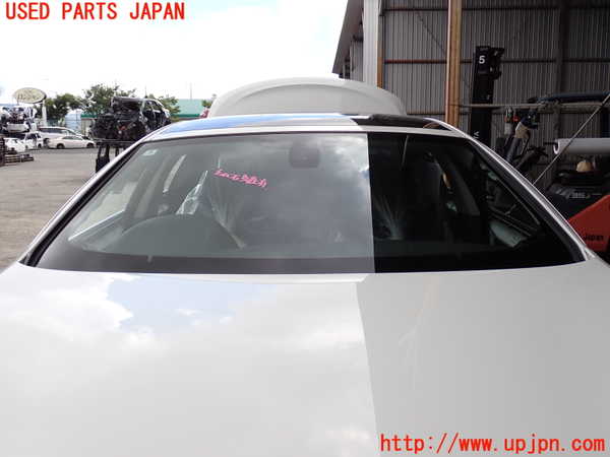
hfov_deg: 51.4
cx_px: 305
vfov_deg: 39.7
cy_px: 228
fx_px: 634
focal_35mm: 36
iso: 100
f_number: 3.5
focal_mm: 6.37
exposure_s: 1/320
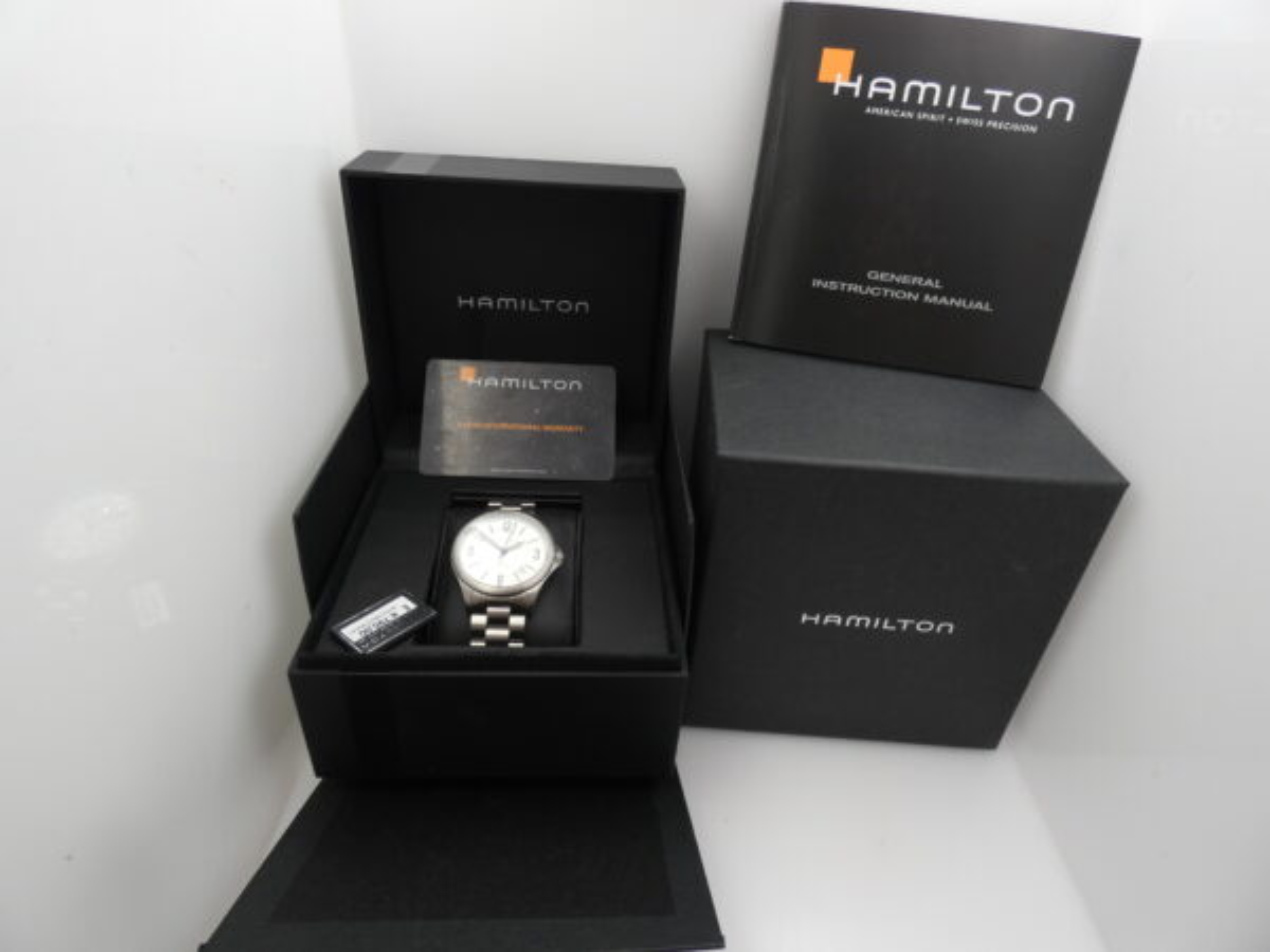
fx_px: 734
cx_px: 635
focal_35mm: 20
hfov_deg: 81.7
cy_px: 476
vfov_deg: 66.0
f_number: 2.8
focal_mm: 3.6
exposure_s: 1/125
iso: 80
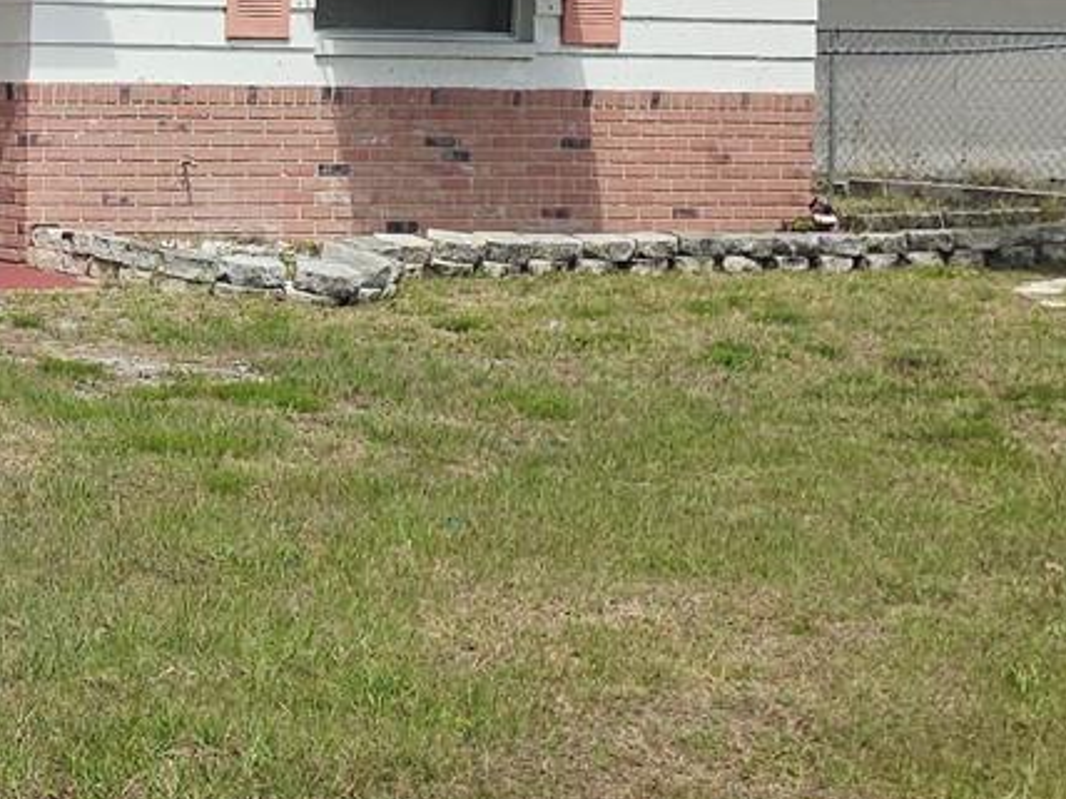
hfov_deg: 19.2
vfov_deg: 17.1
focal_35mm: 86
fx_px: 2648
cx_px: -643
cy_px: 179
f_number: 1.7
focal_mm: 6.25
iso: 64
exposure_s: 1/7944
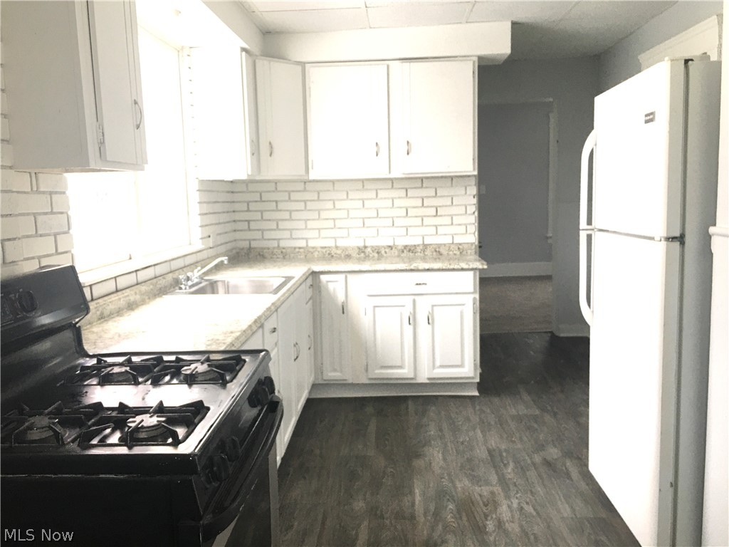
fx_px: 611
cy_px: 274
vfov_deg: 48.2
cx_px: 364
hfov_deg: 61.7
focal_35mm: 29
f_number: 2.2
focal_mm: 4.15
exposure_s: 1/30
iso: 25
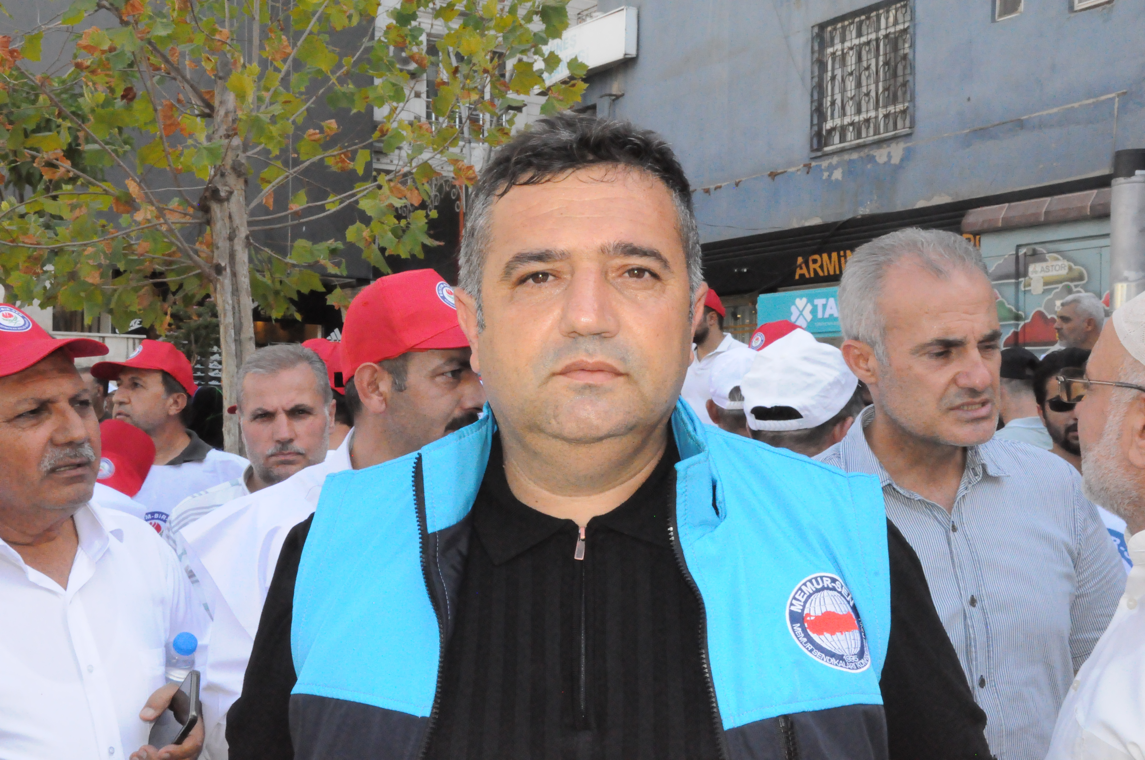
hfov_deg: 43.7
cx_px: 572
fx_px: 1429
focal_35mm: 45
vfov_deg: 29.8
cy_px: 380
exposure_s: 1/200
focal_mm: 30
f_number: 25
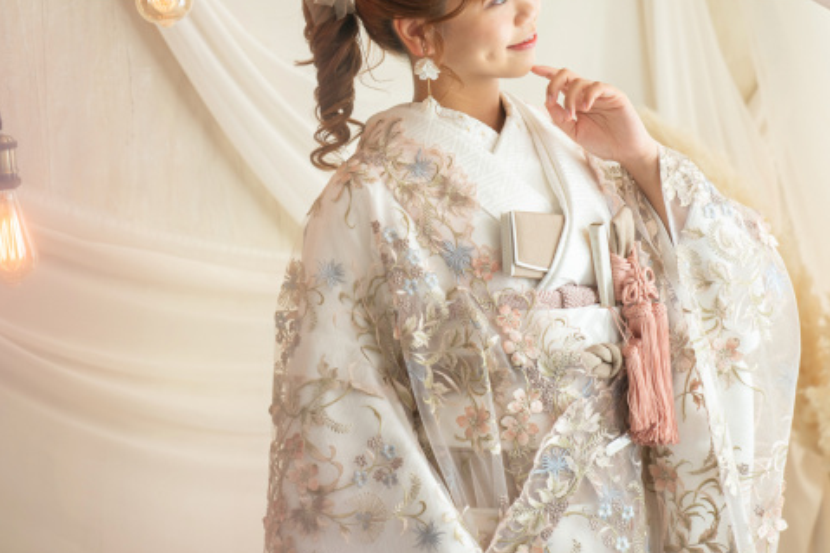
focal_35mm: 117
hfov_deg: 17.4
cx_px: 234
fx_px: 2696
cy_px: 108
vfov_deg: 11.7
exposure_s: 1/100
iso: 200
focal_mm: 70
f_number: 2.8
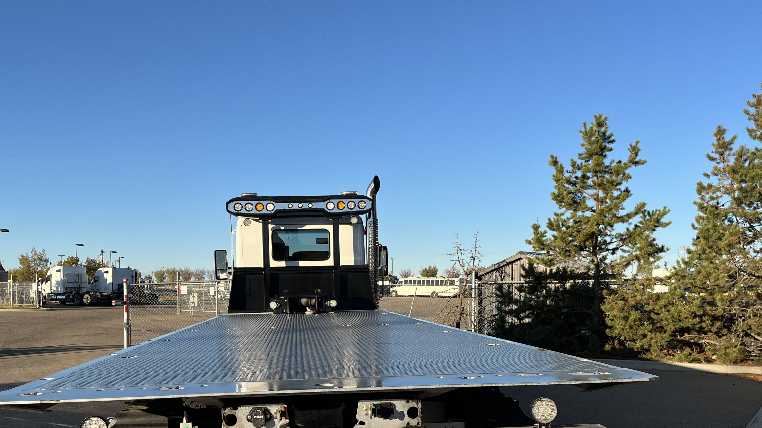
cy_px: 323
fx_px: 727
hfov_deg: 55.2
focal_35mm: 36
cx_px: 343
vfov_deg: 32.2
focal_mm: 5.1
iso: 50
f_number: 1.6
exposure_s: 1/2024
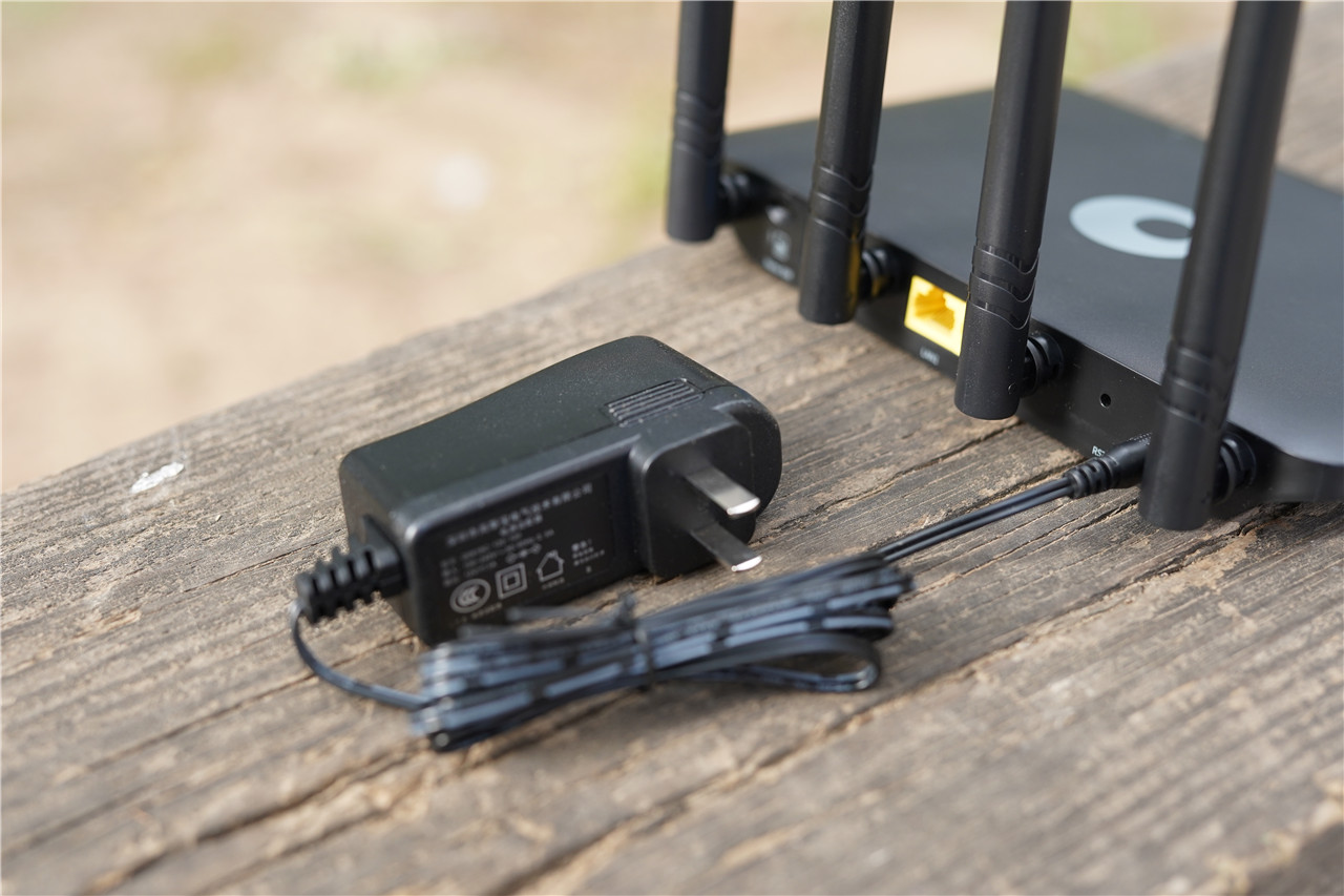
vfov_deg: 27.0
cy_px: 448
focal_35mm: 50
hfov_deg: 39.6
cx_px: 672
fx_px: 1866
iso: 640
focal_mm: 50
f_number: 3.5
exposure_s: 1/160
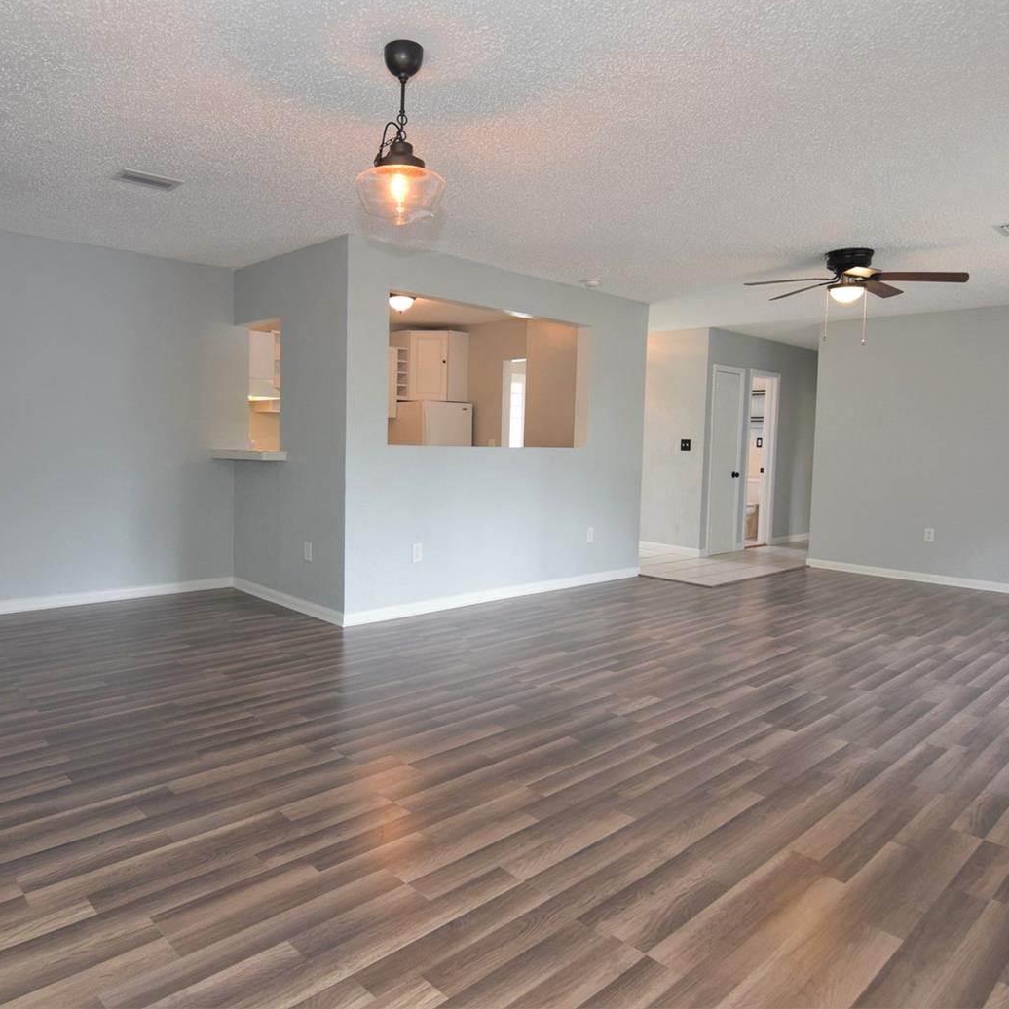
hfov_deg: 70.1
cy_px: 491
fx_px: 714
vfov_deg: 70.5
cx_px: 431
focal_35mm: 22
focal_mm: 11
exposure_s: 1/80
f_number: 4.5
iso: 800
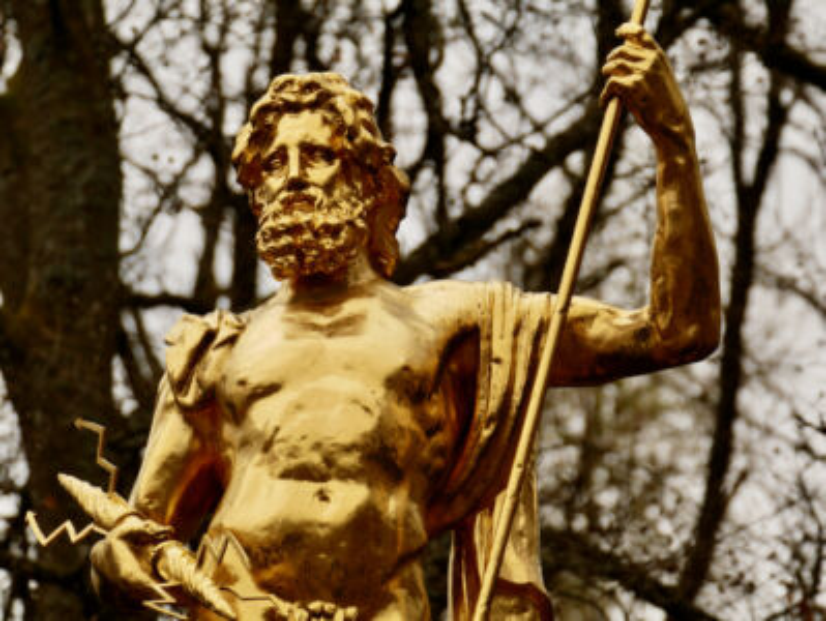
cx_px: 413
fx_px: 17674
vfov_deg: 2.0
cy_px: 310
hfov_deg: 2.7
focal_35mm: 740
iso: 200
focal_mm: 370
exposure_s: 1/640
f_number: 8
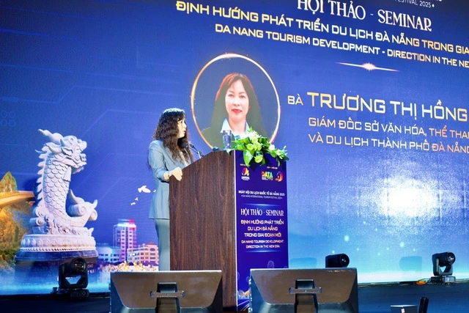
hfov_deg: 28.8
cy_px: 156
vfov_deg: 19.5
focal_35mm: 70
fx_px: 912
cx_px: 234
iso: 1000
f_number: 5.6
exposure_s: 1/100
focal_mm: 70
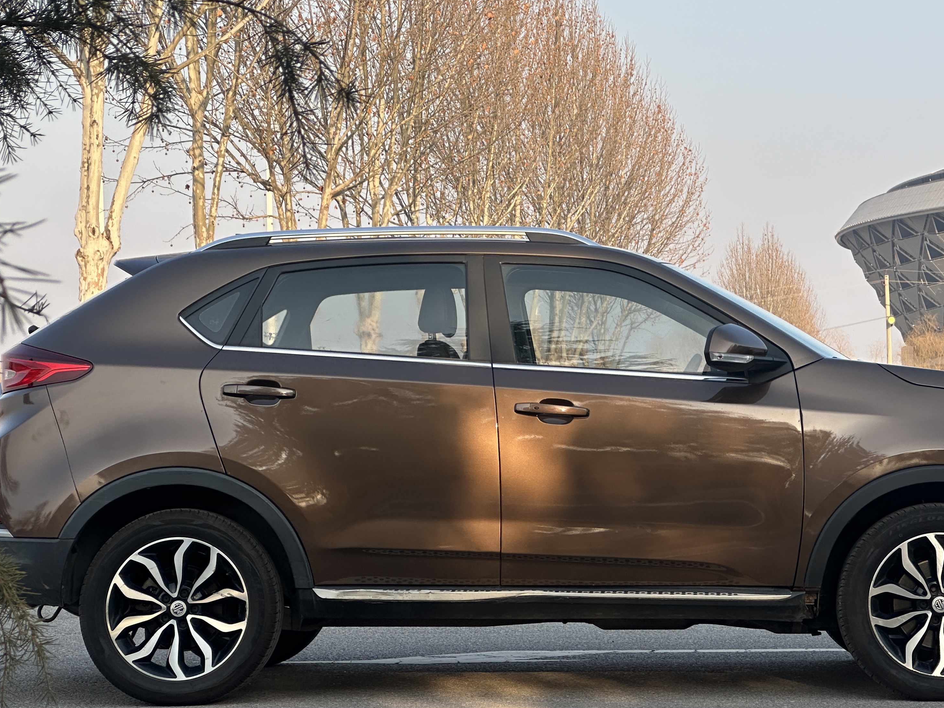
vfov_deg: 14.0
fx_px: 2891
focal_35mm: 106
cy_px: 338
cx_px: 574
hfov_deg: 18.5
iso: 32
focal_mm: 9
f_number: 2.8
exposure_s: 1/294
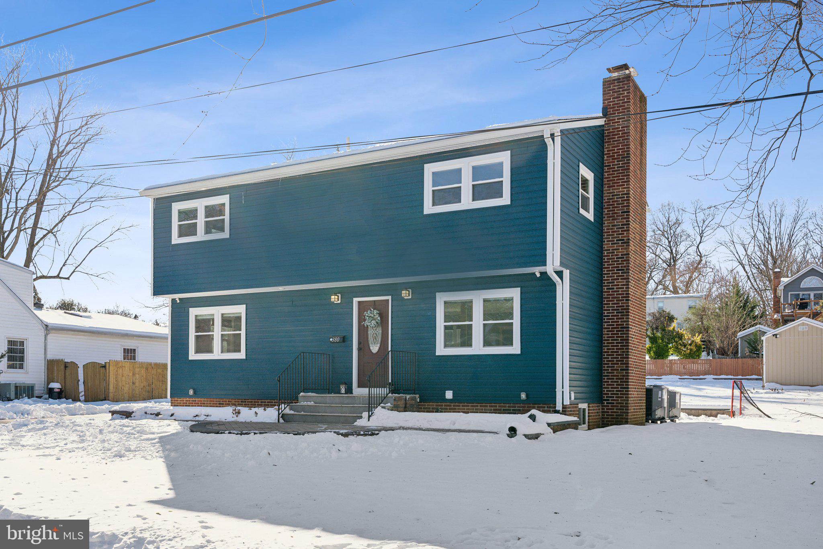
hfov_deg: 58.4
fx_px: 736
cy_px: 274
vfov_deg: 40.9
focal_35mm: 32
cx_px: 412
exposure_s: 1/500
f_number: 7.1
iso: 200
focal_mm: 32.2
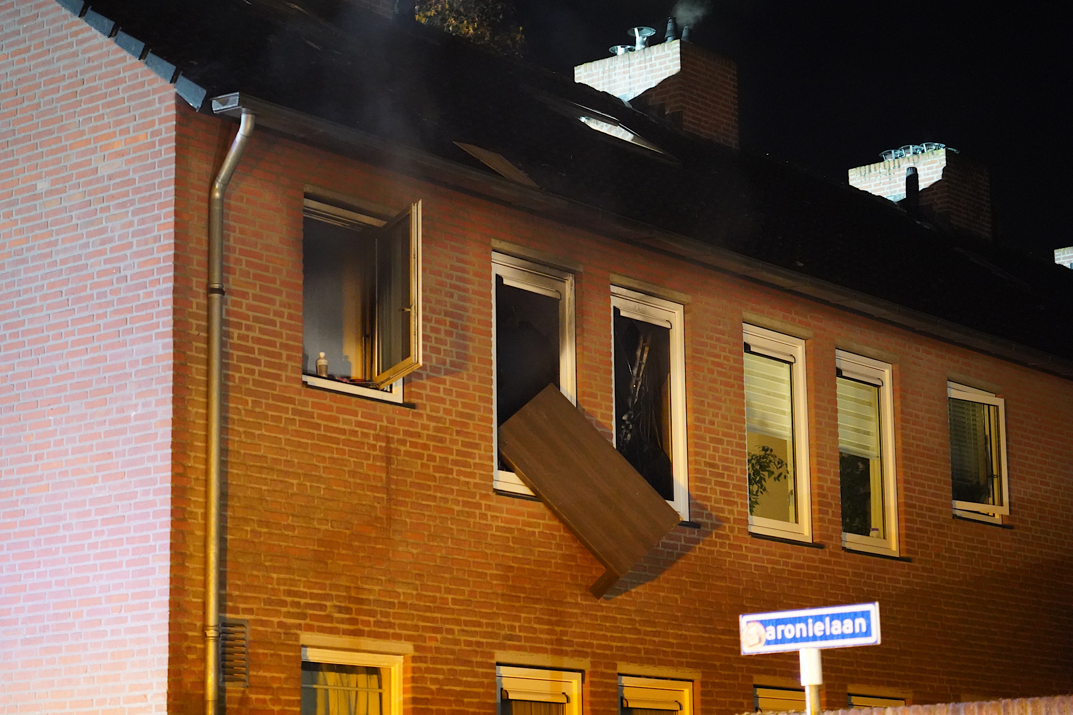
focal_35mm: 80
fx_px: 2384
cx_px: 536
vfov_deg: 17.1
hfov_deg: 25.4
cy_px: 358
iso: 12800
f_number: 4
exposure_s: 1/13
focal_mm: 80
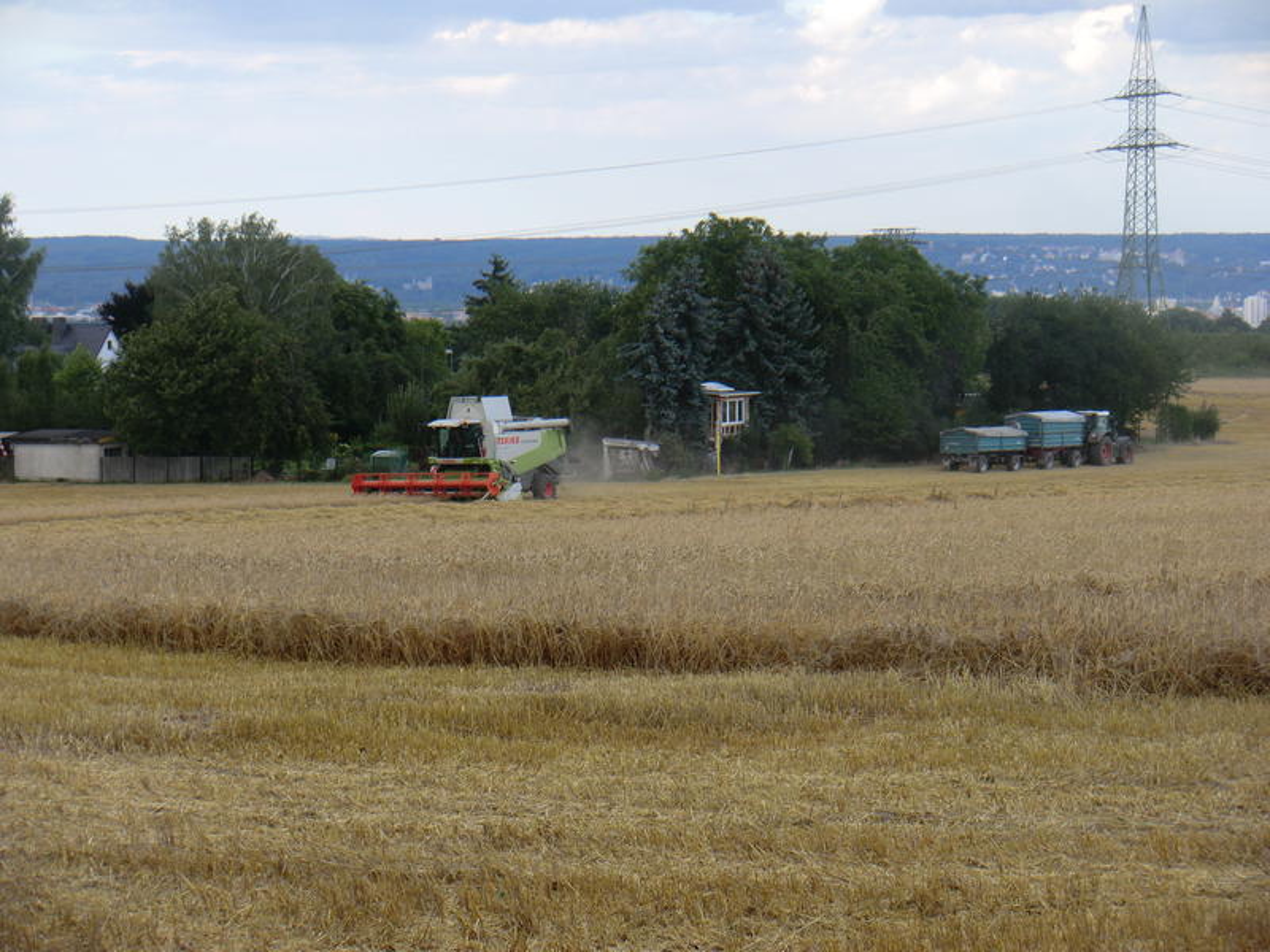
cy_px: 476
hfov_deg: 18.7
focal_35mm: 105
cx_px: 635
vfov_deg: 14.1
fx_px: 3852
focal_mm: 18.8
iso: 64
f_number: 5
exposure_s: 1/100
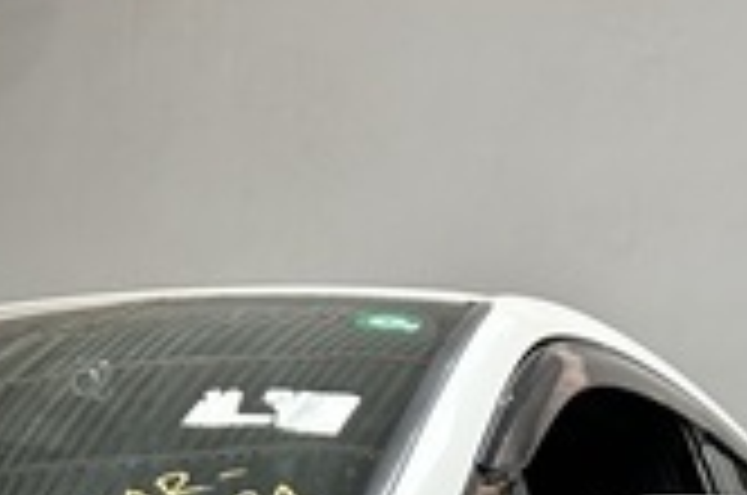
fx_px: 2030
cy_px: 1292
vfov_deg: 11.0
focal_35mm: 98
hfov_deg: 20.8
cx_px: 297
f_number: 1.5
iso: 50
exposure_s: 1/1100
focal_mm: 5.7
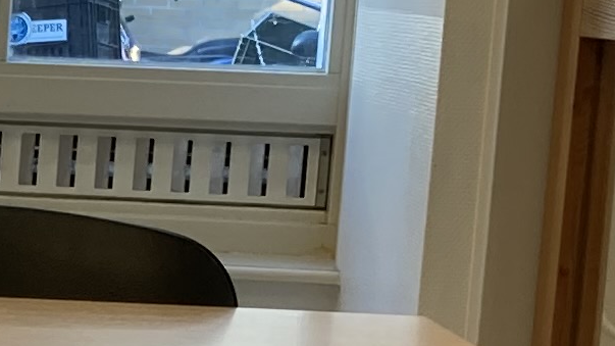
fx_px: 3326
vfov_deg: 5.9
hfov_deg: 9.9
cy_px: 481
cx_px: -560
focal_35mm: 204
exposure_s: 1/50
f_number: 1.8
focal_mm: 3.99
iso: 50
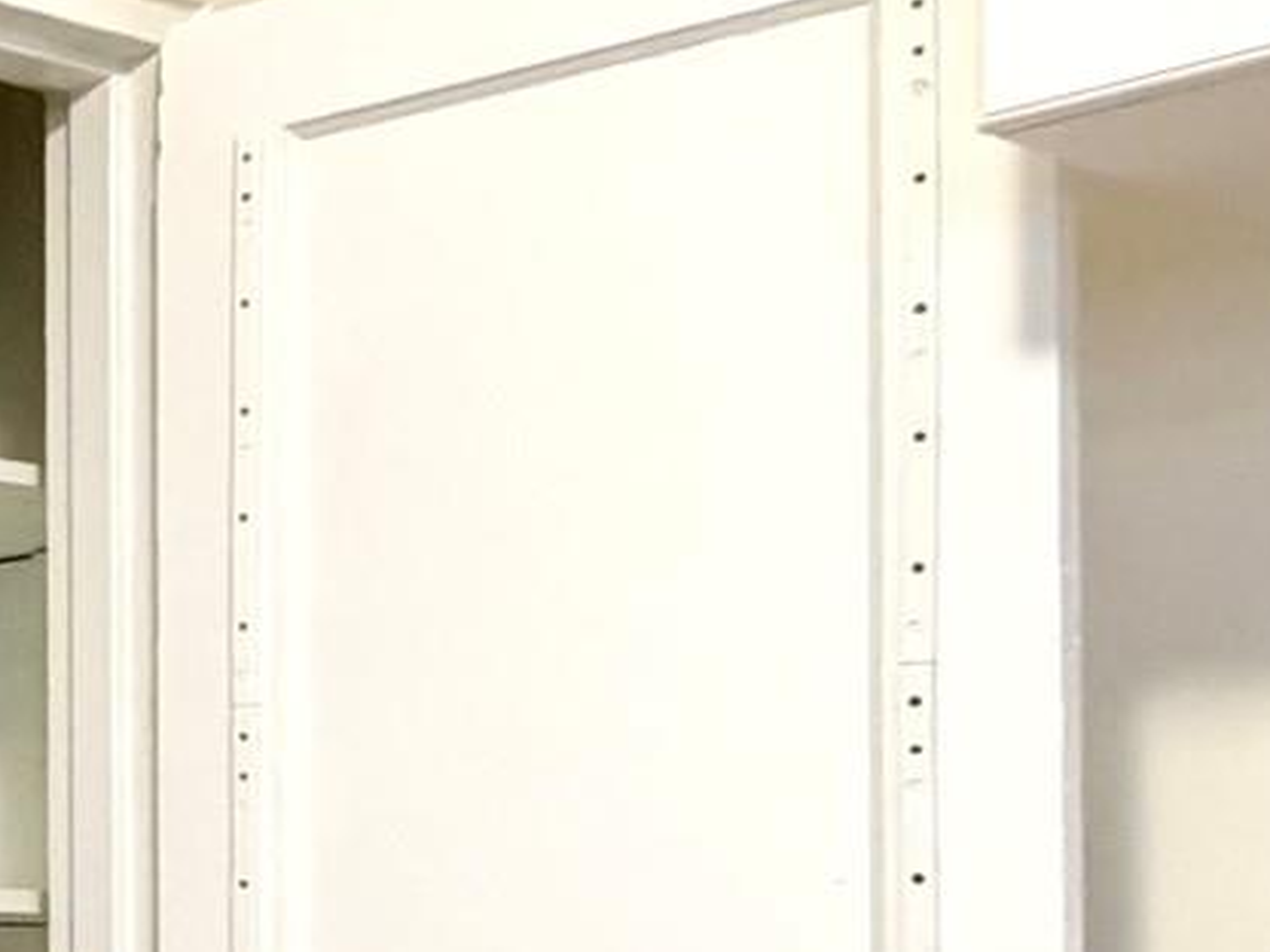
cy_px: 897
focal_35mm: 69
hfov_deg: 21.5
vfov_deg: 20.8
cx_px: -836
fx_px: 2531
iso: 1000
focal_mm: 2.22
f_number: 2.2
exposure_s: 1/60
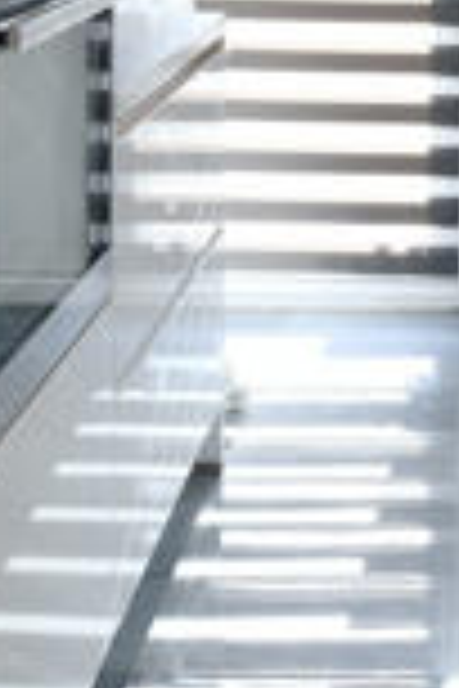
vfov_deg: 23.6
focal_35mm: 80
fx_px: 1530
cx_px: 513
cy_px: -90
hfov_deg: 16.5
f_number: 4
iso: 320
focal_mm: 11.5
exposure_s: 1/60
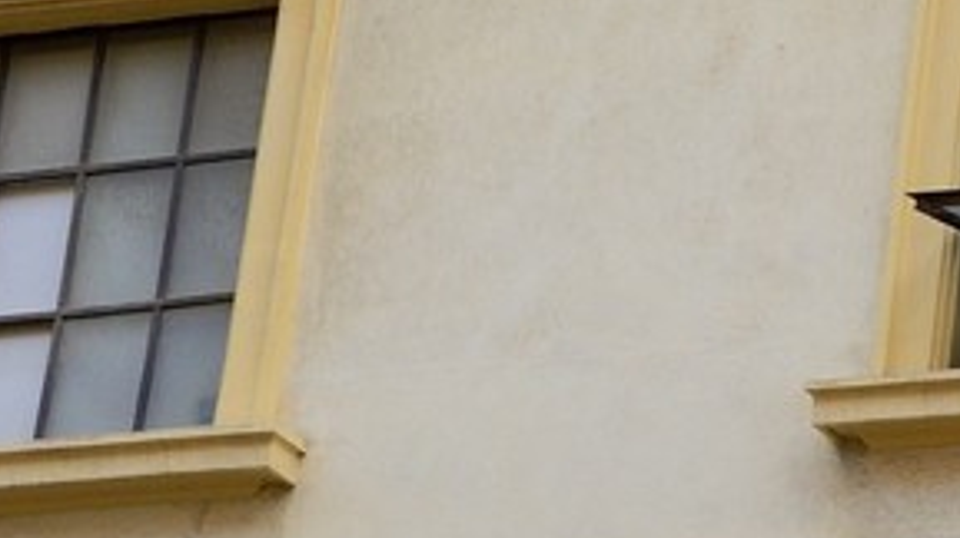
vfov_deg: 7.2
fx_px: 3841
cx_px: 2538
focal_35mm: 151
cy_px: 1541
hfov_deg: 11.1
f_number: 7.1
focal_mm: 26
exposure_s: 1/100
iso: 400
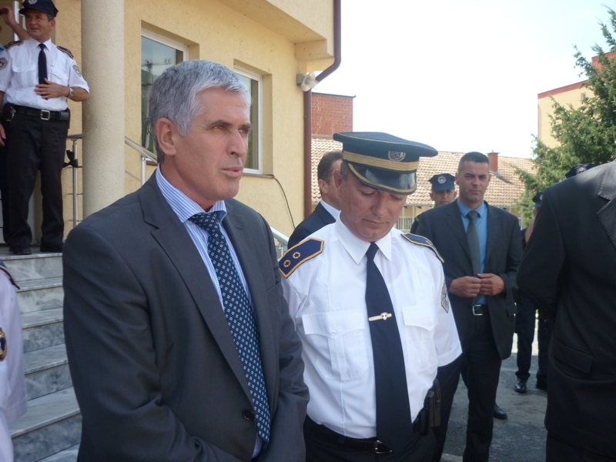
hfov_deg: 55.4
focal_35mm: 33
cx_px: 308
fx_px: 587
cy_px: 231
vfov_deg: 42.9
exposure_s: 1/400
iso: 80
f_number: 2.8
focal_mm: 5.5
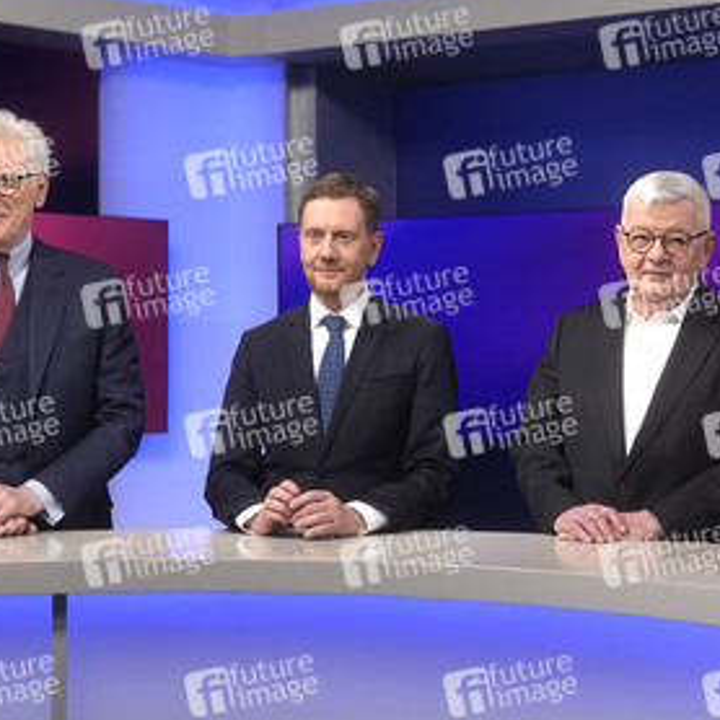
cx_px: 442
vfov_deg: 27.7
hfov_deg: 27.6
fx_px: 1459
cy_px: 363
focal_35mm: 62
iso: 640
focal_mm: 30
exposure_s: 1/320
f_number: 2.2
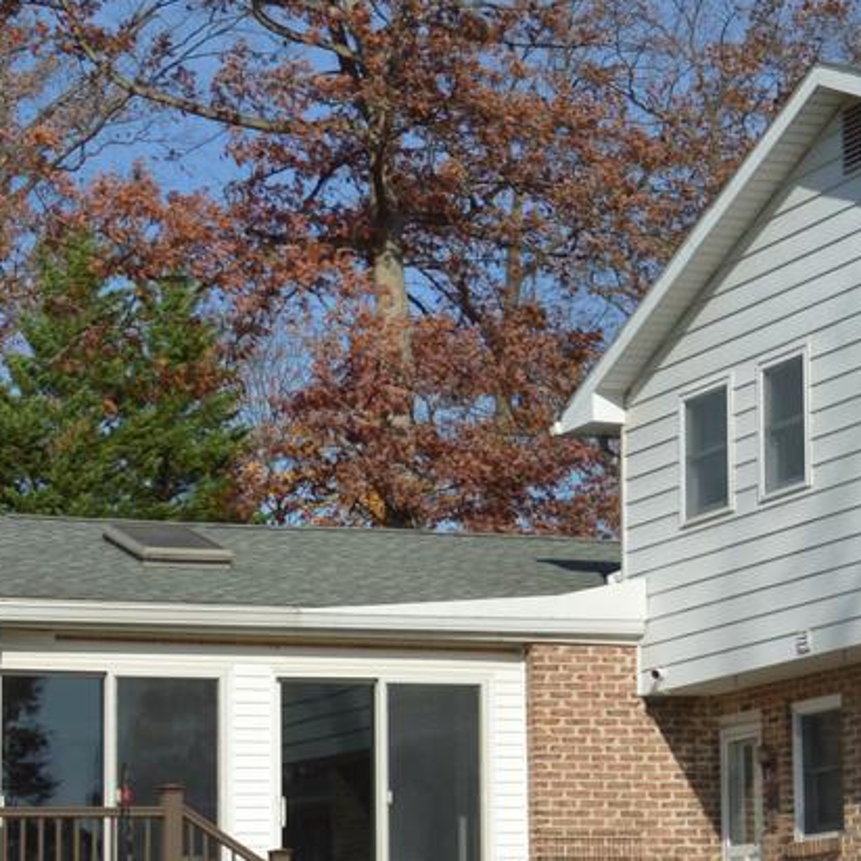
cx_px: 1106
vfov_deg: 15.3
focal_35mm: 114
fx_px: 3208
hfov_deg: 14.7
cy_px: 580
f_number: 3.5
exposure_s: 1/1600
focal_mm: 18
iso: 100
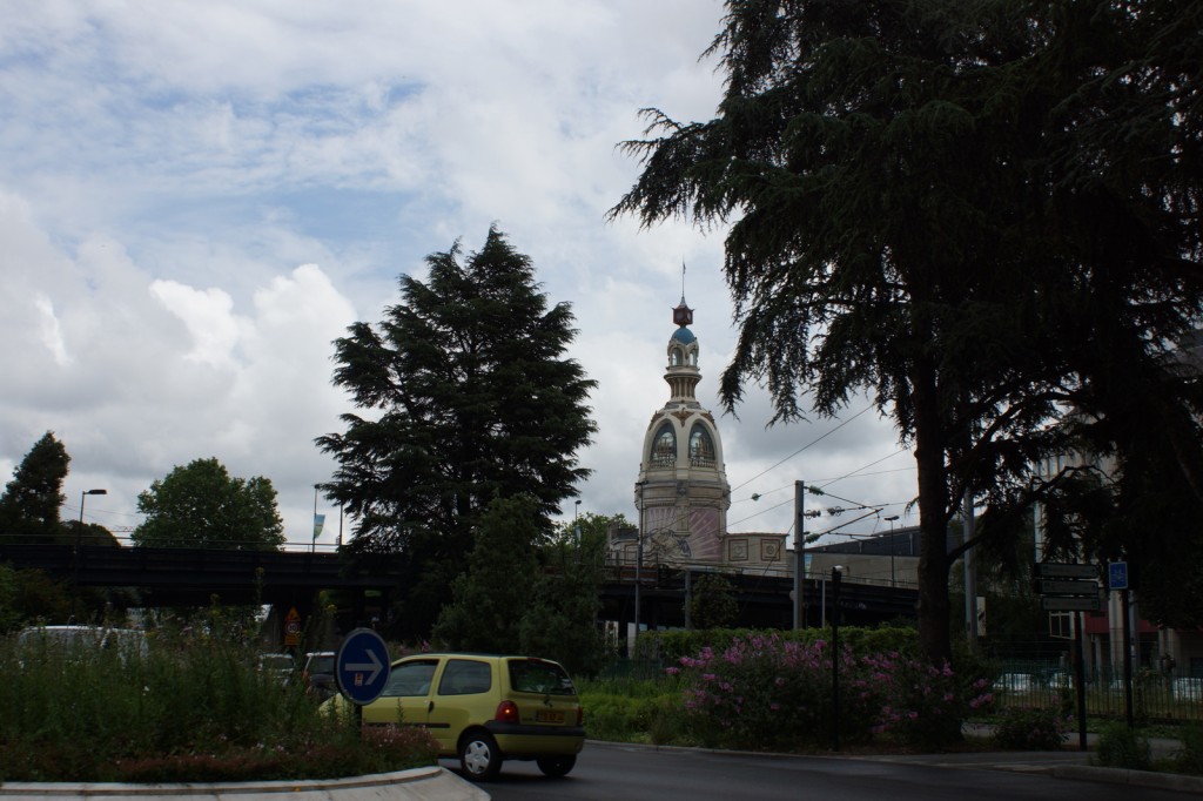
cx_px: 602
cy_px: 400
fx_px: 1303
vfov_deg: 34.2
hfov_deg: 49.6
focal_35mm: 39
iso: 100
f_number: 8
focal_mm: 26
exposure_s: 1/500
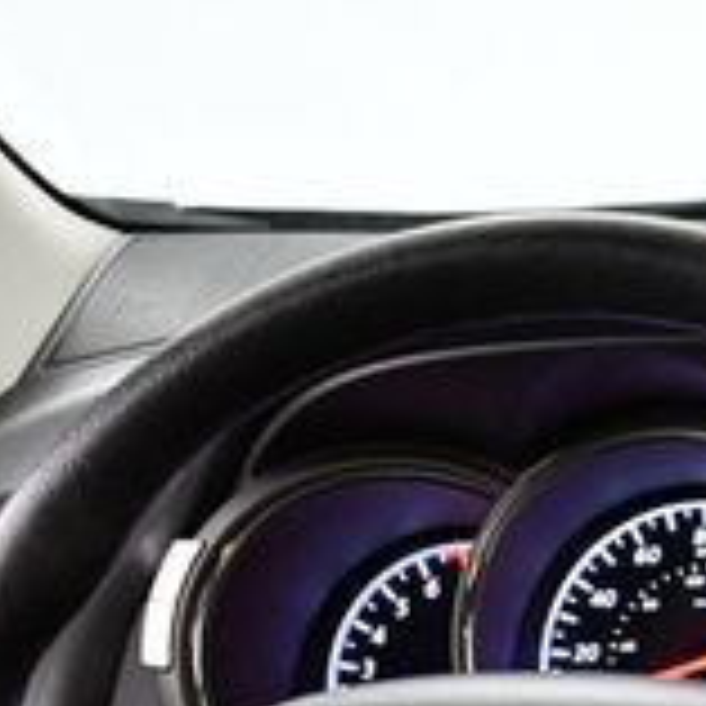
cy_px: 850
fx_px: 2884
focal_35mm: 125
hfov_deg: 12.9
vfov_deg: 13.6
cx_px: 1205
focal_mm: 18
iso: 3200
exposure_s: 1/125
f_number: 3.5
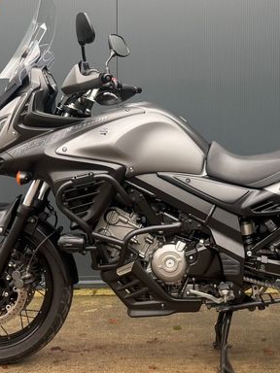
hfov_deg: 35.5
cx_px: 194
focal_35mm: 40
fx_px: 431
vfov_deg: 46.8
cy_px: 171
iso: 160
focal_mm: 6.76
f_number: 1.78
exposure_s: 1/121
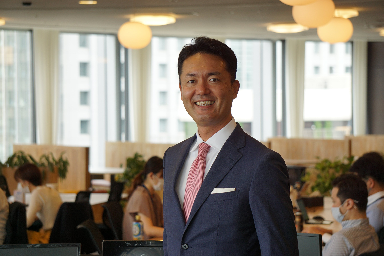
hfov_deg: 17.1
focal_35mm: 120
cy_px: 128
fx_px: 1279
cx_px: 192
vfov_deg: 11.4
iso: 320
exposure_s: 1/125
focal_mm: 80
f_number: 5
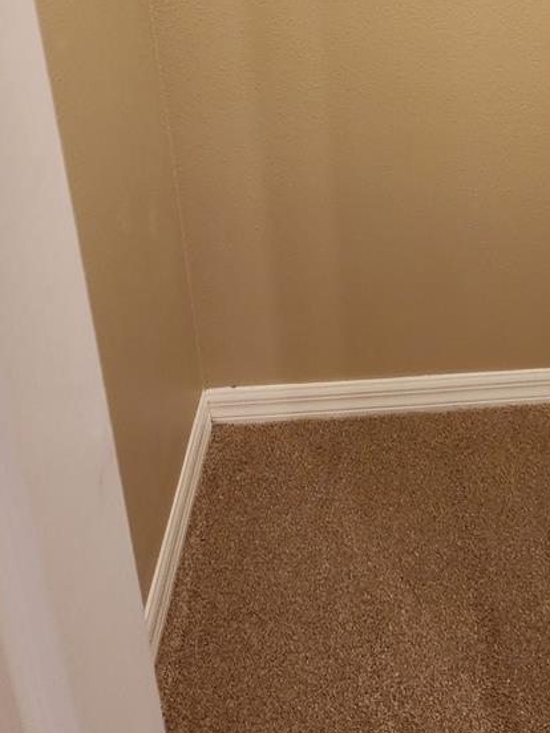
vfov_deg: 35.5
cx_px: 502
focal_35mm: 50
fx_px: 1059
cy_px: 49
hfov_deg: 28.0
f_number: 1.8
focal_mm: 6.4
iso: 640
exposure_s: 1/60
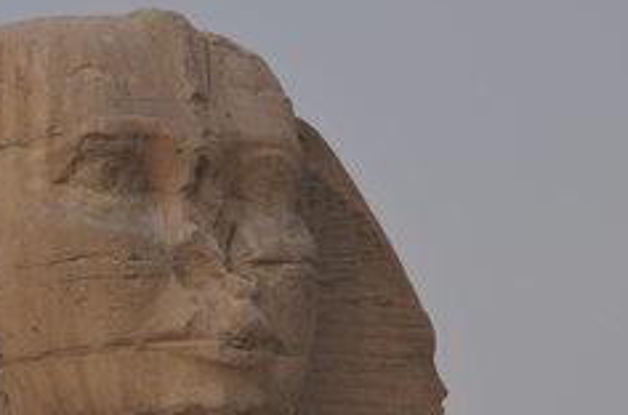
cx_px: 205
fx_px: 7549
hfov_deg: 4.8
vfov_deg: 3.1
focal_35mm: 434
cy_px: 335
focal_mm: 155
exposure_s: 1/640
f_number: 10
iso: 250
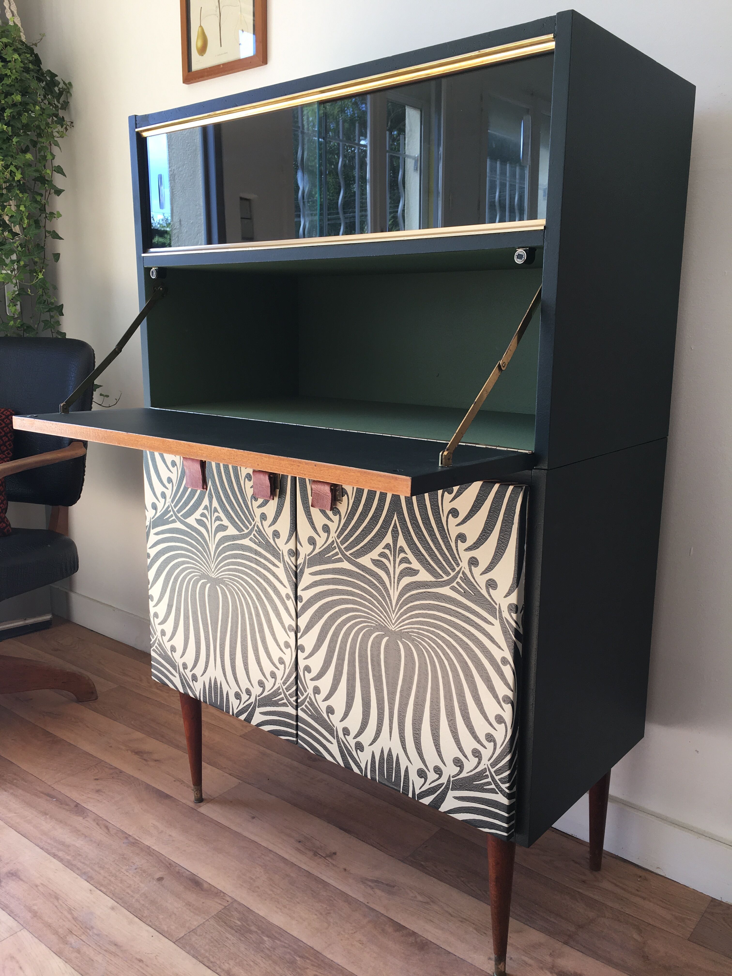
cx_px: 366
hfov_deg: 48.2
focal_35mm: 29
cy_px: 488
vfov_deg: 61.7
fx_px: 818
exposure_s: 1/100
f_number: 2.2
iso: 25
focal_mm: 4.15
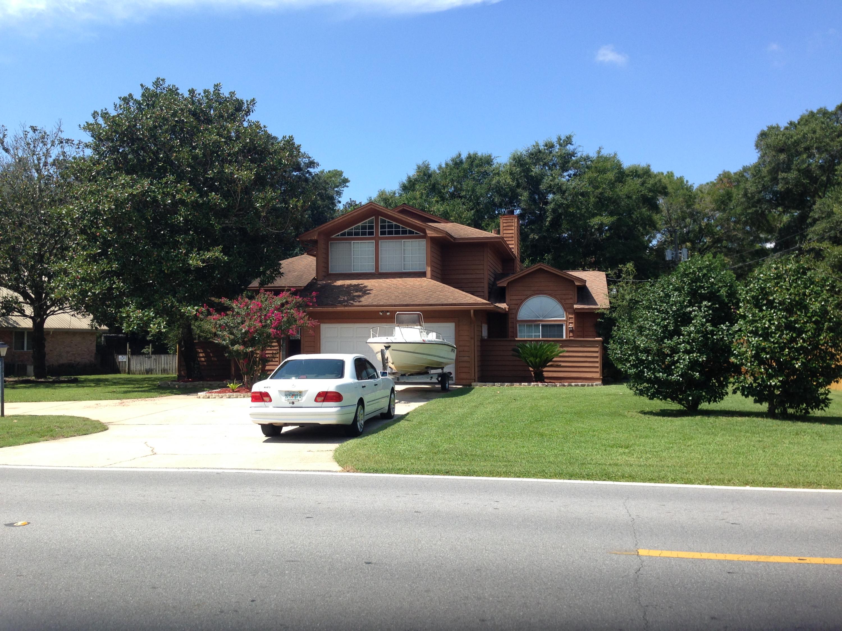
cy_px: 316
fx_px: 803
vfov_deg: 42.9
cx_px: 421
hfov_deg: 55.4
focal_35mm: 33
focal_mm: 4.12
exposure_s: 1/1004
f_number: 2.4
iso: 50
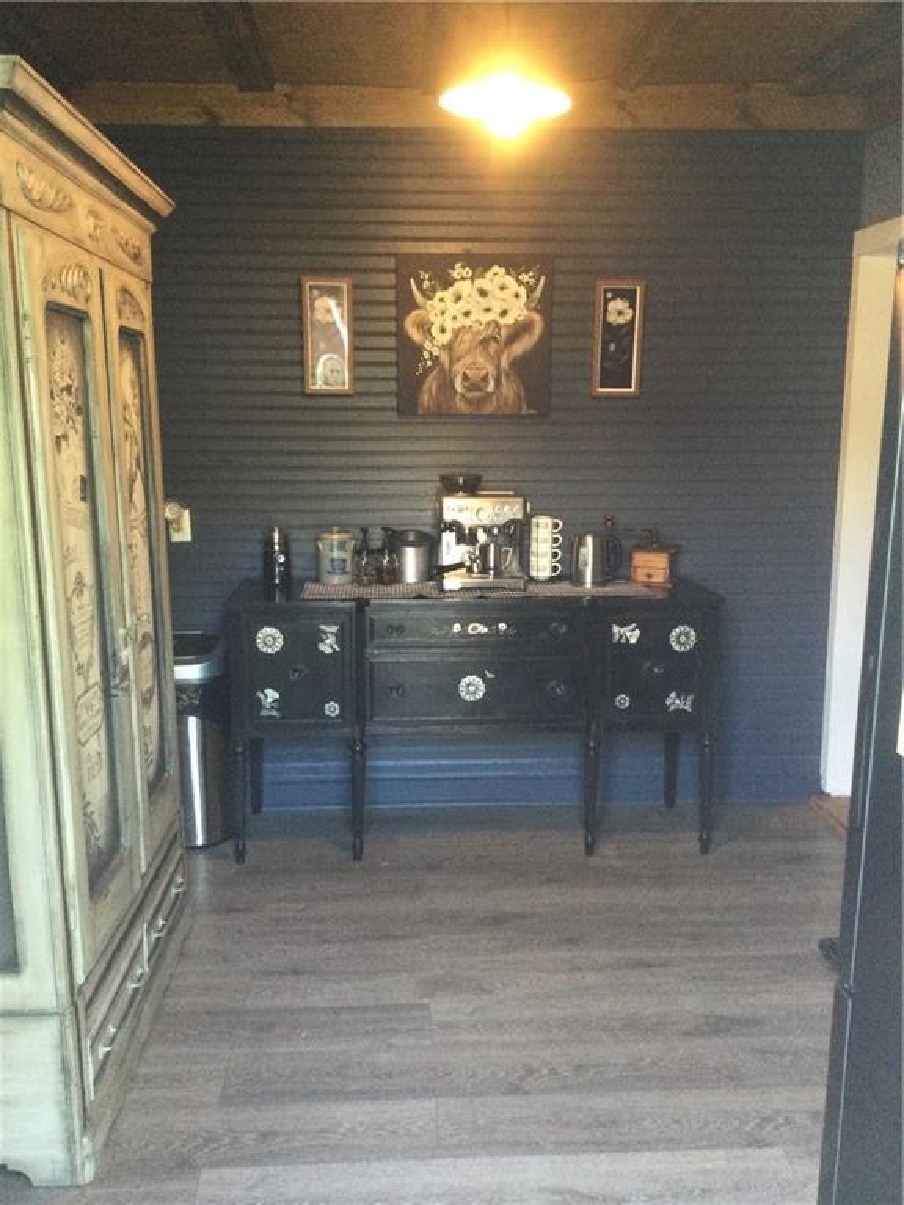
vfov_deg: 58.4
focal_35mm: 31
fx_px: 1079
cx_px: 452
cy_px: 602
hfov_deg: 45.4
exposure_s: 1/30
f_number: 2.4
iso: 160
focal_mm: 3.3
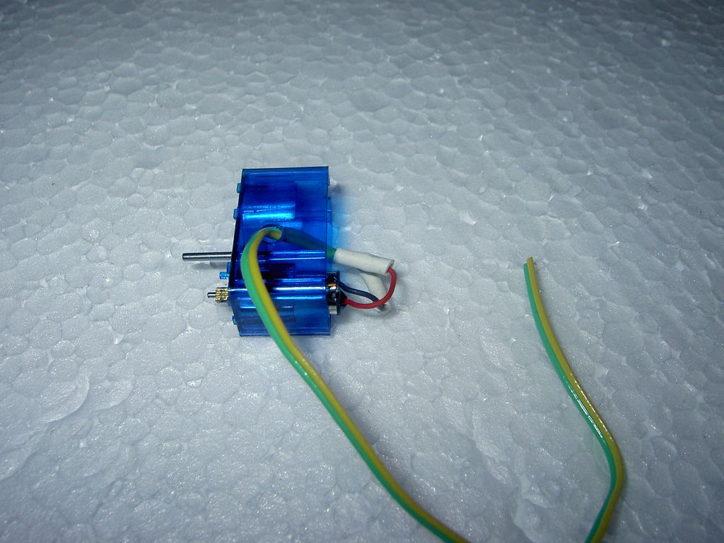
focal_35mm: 34
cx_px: 362
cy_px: 272
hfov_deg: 54.0
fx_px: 711
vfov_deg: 41.8
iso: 50
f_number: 4.7
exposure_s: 1/60
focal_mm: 5.6
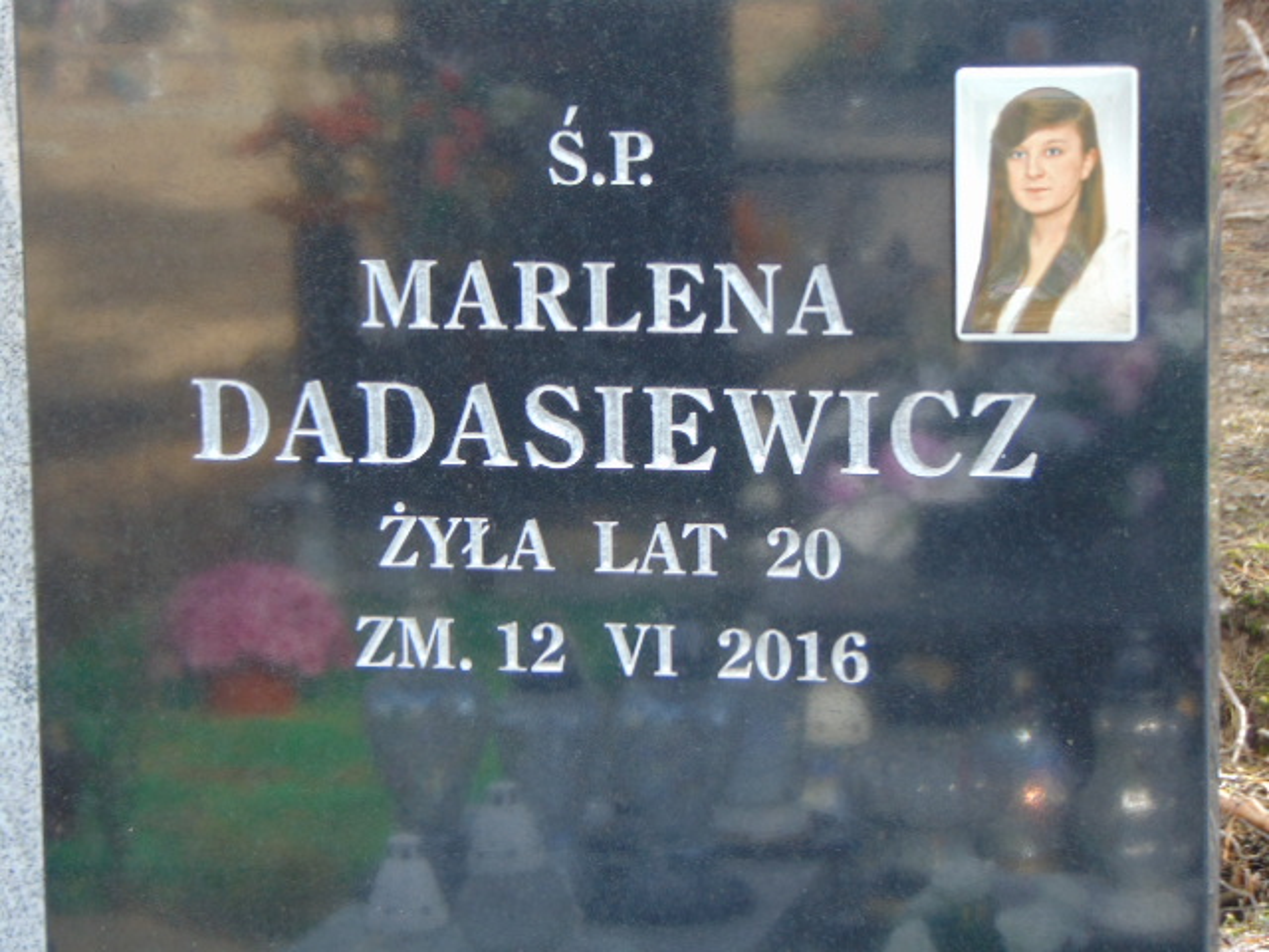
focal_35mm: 133
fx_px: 4876
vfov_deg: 11.1
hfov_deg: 14.8
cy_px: 476
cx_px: 634
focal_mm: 23.9
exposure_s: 1/100
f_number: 4
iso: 80
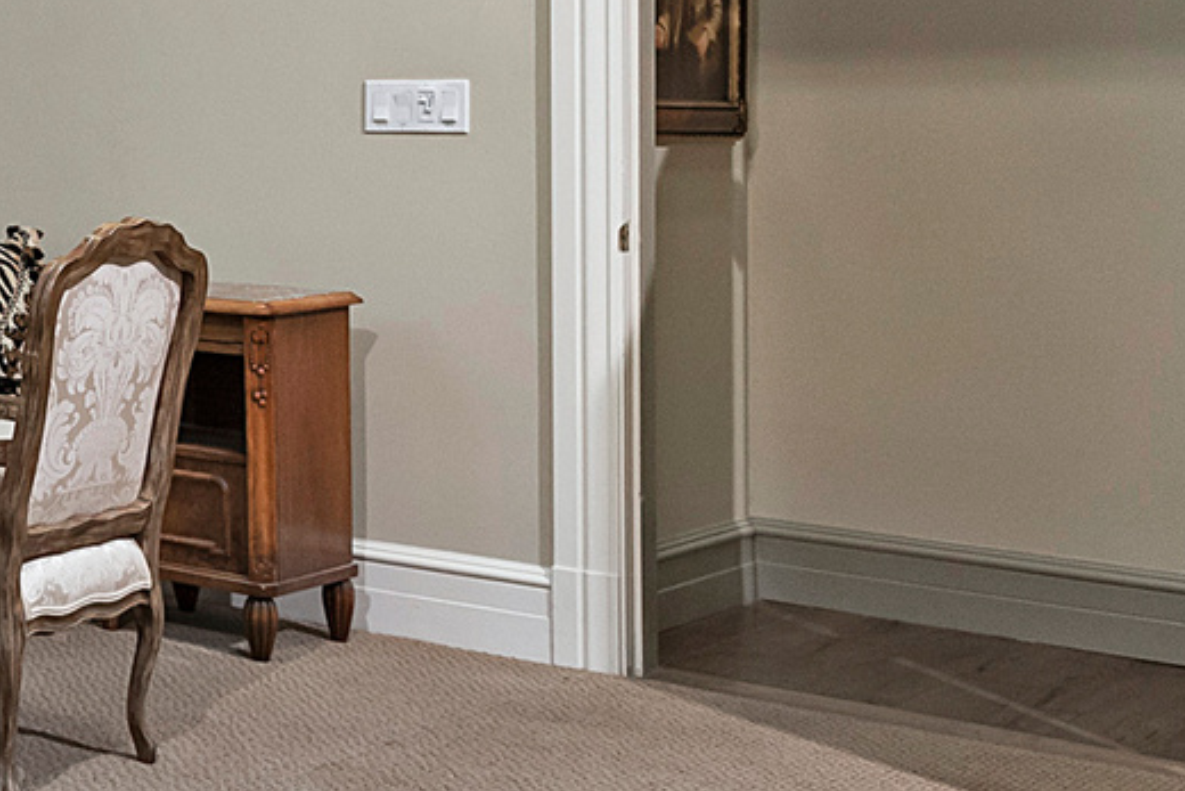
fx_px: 2074
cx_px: -827
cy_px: 161
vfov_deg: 21.3
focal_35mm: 63
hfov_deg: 22.4
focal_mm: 16
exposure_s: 1/13
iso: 1250
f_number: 6.3
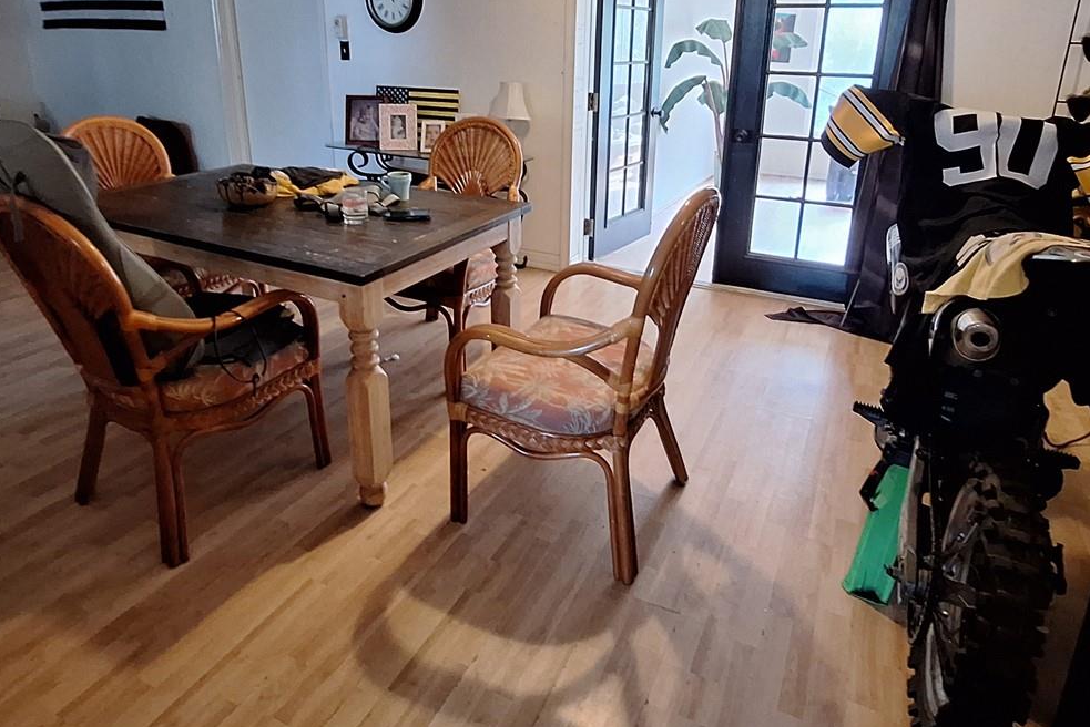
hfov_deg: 78.5
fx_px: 666
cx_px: 524
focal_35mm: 22
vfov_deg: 56.2
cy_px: 253
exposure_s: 1/24
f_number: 2.2
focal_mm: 1.74
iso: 250
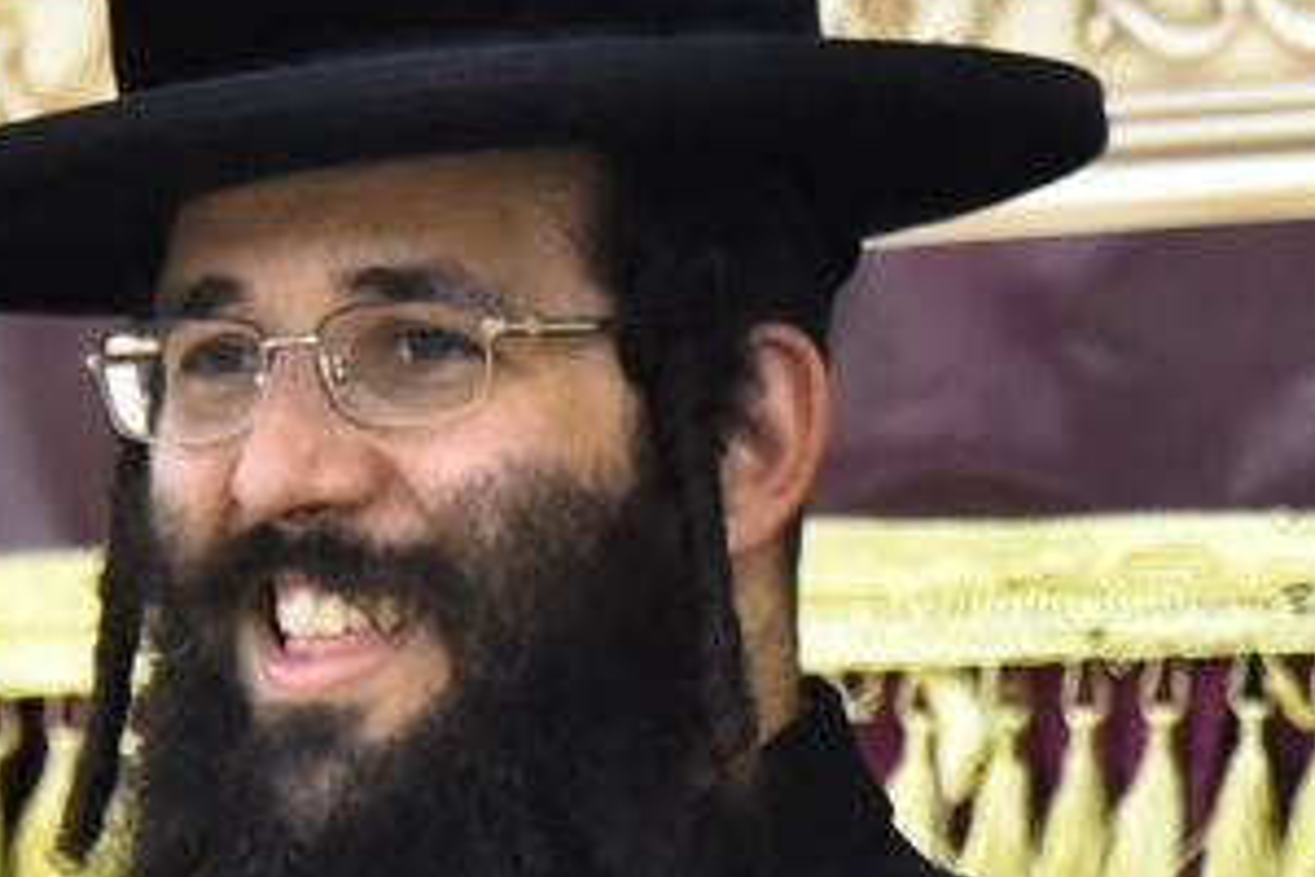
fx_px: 25604
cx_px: 1745
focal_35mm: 701
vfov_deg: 2.0
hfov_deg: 2.9
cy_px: 515
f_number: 5.6
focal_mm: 150
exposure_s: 1/100
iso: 3200
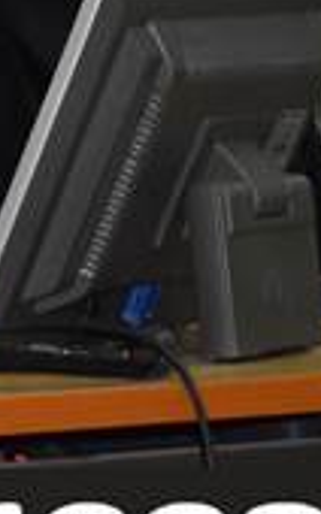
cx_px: -809
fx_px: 4837
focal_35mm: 345
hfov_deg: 3.7
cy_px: -135
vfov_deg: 6.1
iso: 1100
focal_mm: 48
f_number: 5.3
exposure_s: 1/125
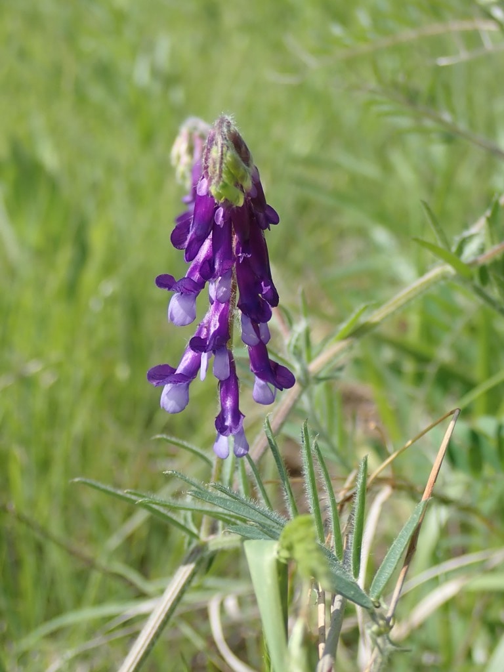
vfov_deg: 33.8
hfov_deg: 25.7
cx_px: 252
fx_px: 1107
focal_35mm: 57
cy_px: 336
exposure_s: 1/640
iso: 100
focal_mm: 10.3
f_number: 3.5
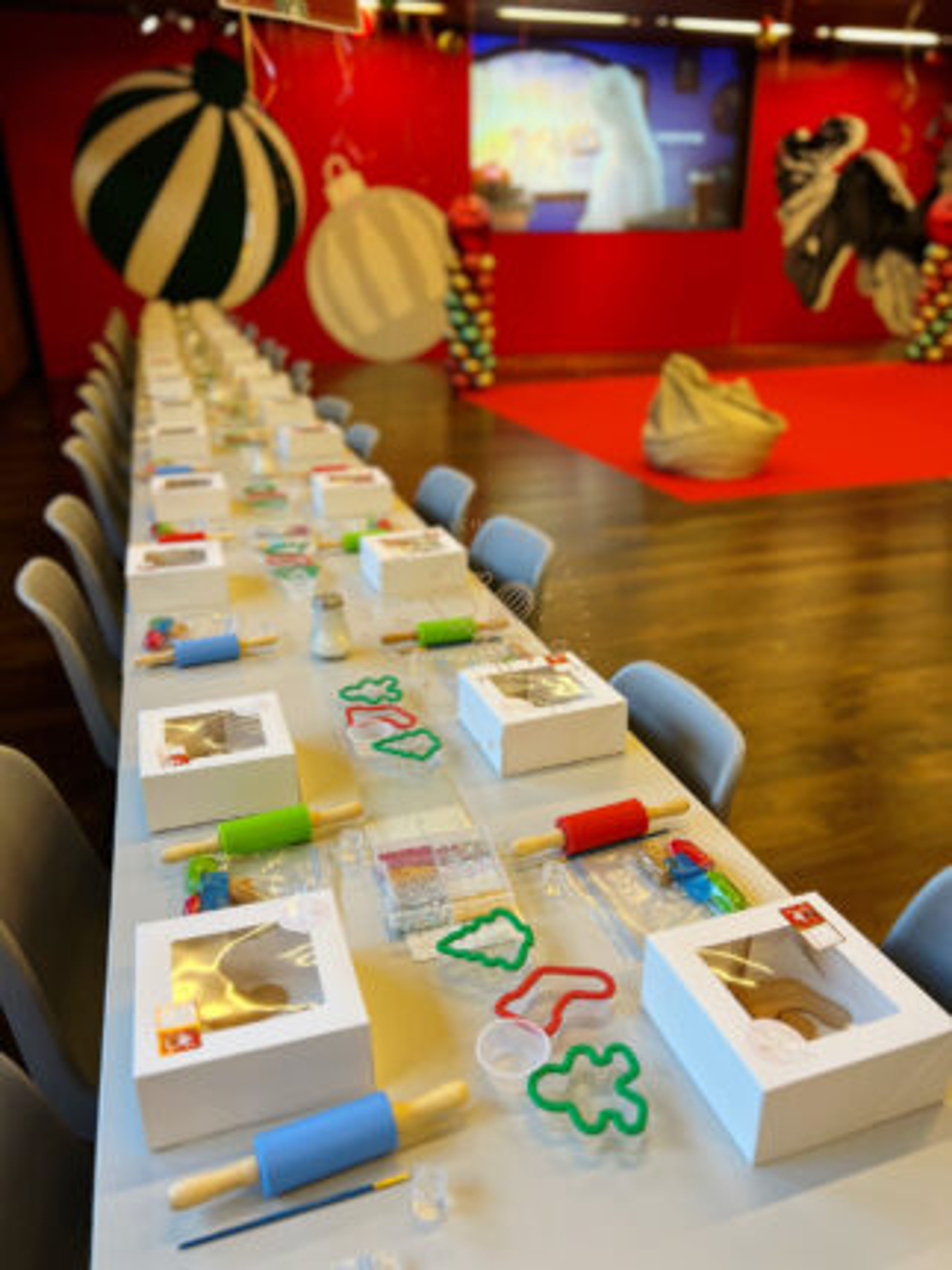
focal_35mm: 26
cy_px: 635
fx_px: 954
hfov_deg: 53.0
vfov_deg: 67.3
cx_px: 476
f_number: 1.5
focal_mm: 5.7
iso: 100
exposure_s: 1/60
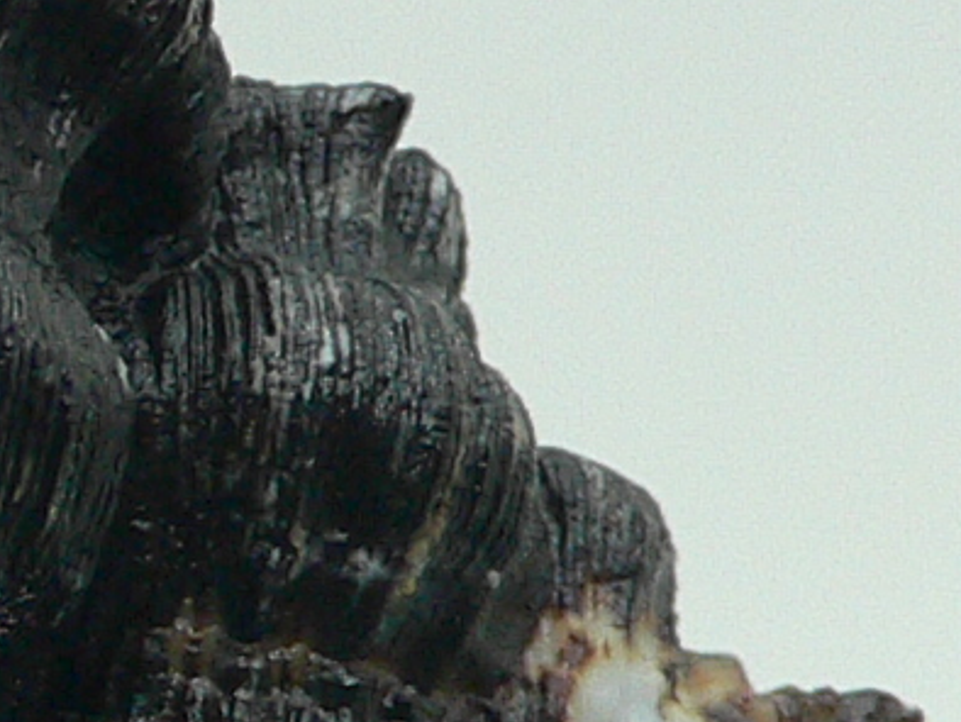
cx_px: -690
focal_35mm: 179
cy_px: 702
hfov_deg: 10.5
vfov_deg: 8.3
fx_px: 4972
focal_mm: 4.6
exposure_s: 1/60
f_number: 2.8
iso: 150
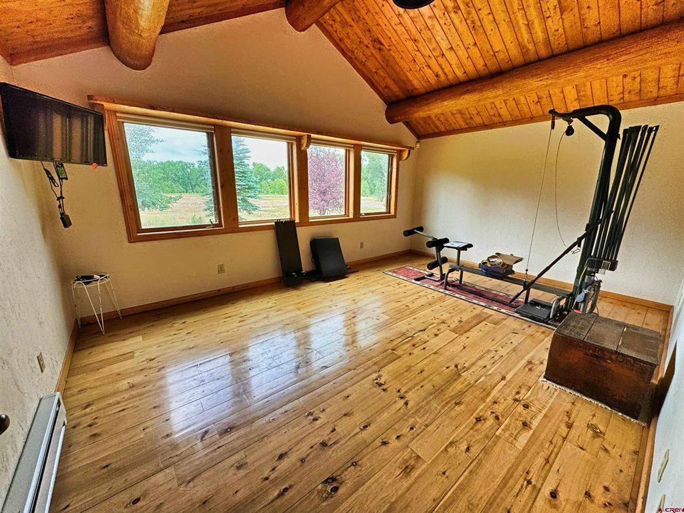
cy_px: 256
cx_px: 342
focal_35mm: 14
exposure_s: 1/99
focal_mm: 2.22
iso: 64
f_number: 2.2
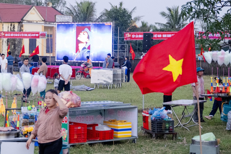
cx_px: 44
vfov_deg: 13.9
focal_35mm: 98
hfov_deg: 20.6
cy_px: 25
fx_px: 629
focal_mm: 46
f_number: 3.2
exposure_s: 1/200
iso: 2500
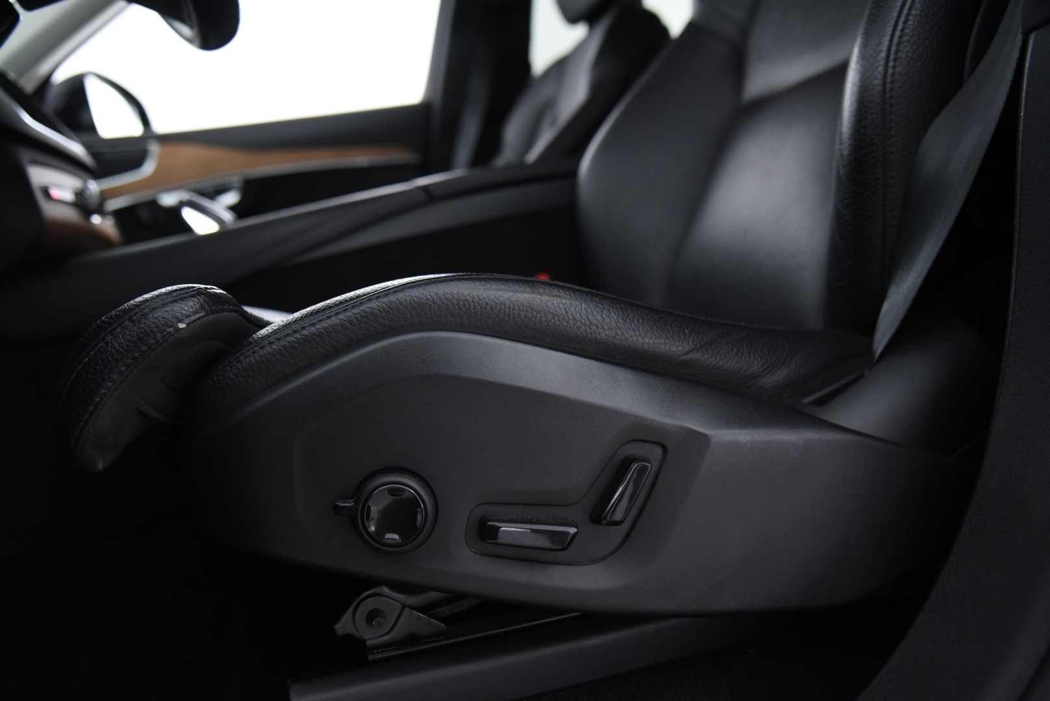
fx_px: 875
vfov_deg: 43.6
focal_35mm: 30
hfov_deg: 61.9
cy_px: 350
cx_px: 525
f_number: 4
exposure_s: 1/30
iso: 4000
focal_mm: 30
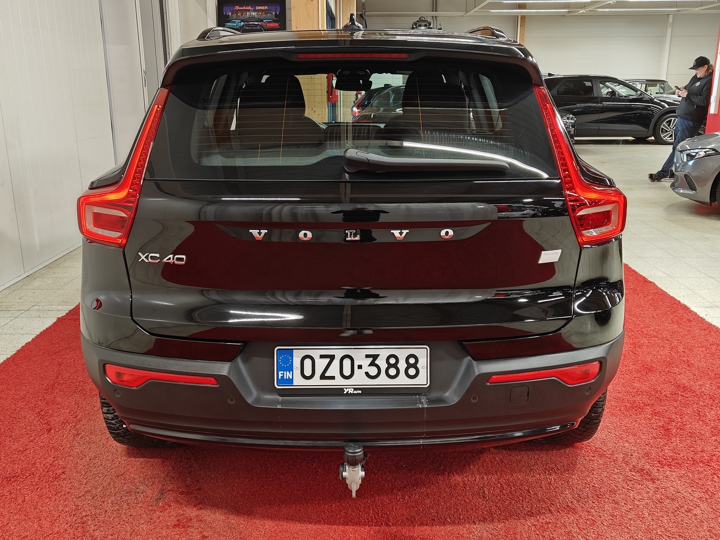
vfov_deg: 42.9
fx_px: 686
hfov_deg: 55.4
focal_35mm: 33
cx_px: 360
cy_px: 270
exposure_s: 1/50
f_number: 1.8
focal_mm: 5.59
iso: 100
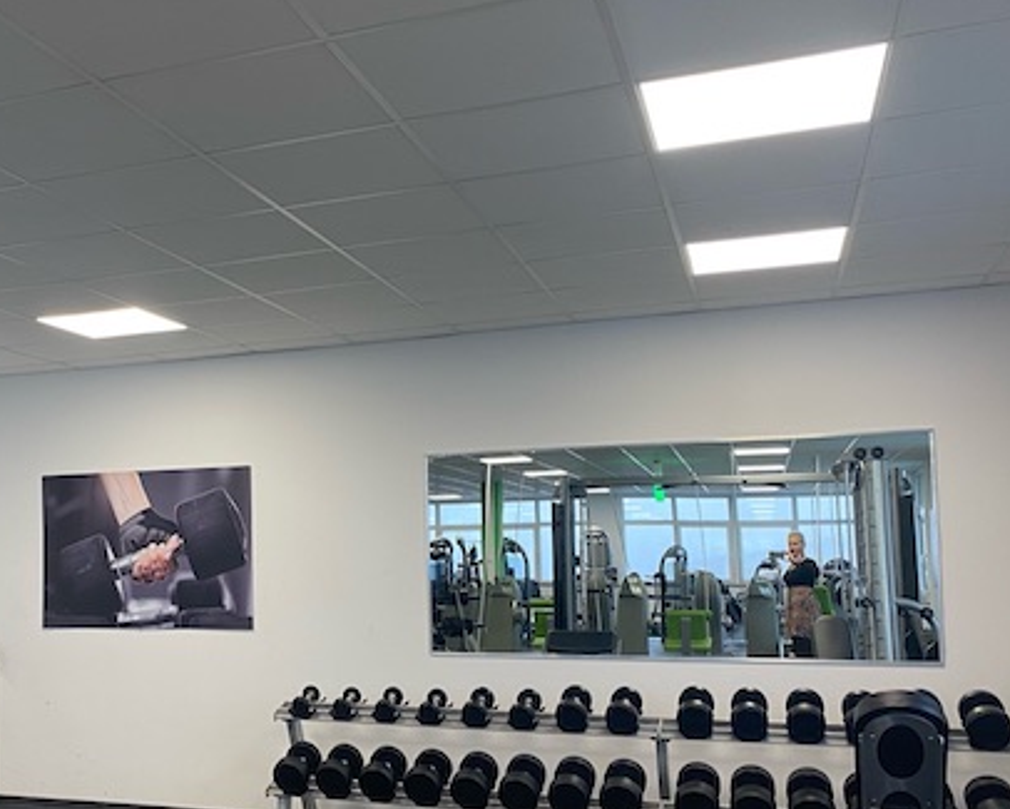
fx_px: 1196
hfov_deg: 44.2
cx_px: 244
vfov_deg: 37.2
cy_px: 500
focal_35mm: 40
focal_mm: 4.25
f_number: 1.8
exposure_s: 1/50
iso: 64
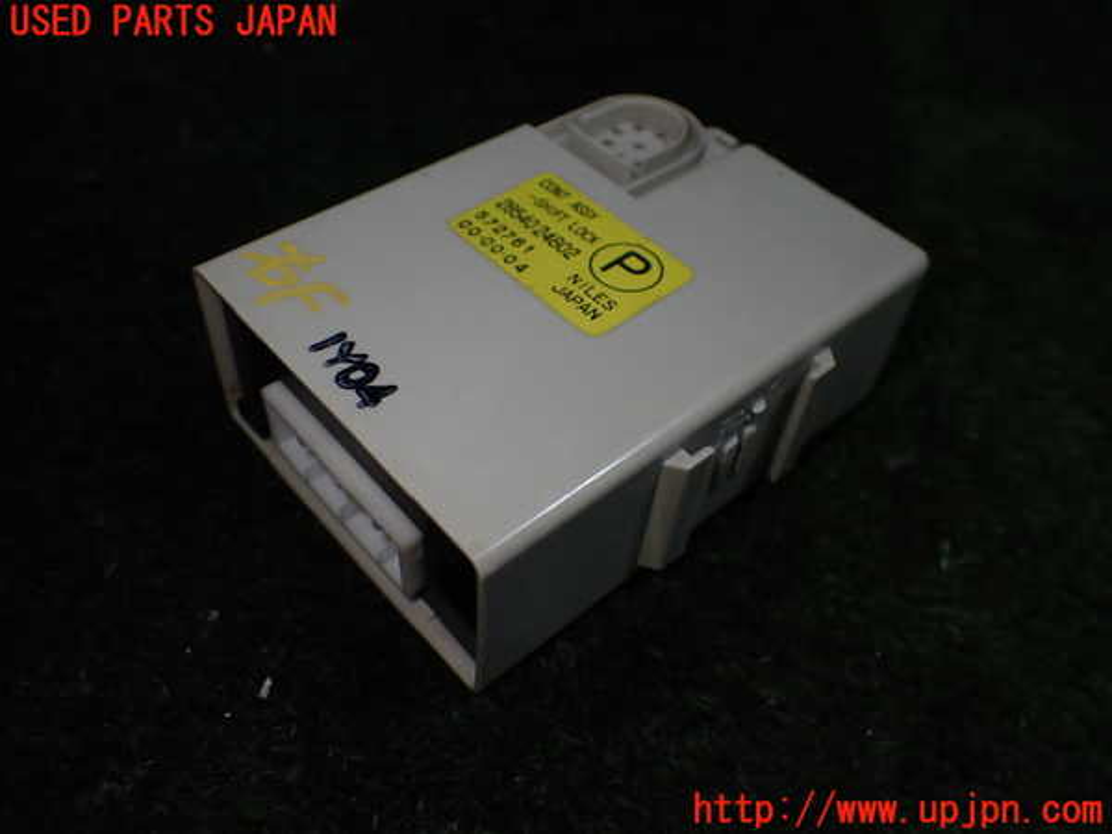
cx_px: 556
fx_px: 964
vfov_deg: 46.8
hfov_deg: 60.0
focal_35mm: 30
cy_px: 417
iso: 100
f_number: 2.3
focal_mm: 5.4
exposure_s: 1/125
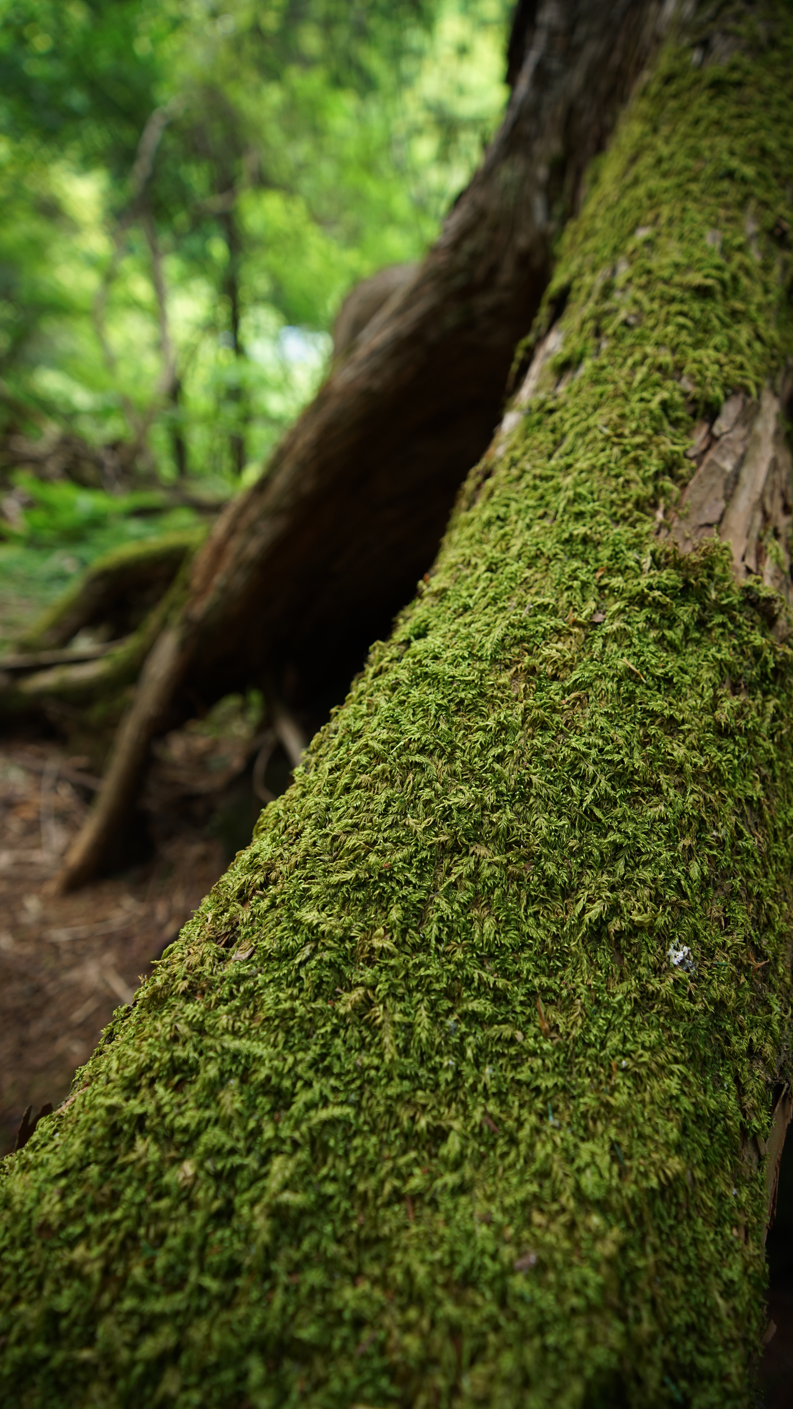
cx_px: 441
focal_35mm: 17
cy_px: 711
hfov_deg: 63.7
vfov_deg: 95.9
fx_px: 635
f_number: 2.8
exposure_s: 1/125
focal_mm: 16
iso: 400
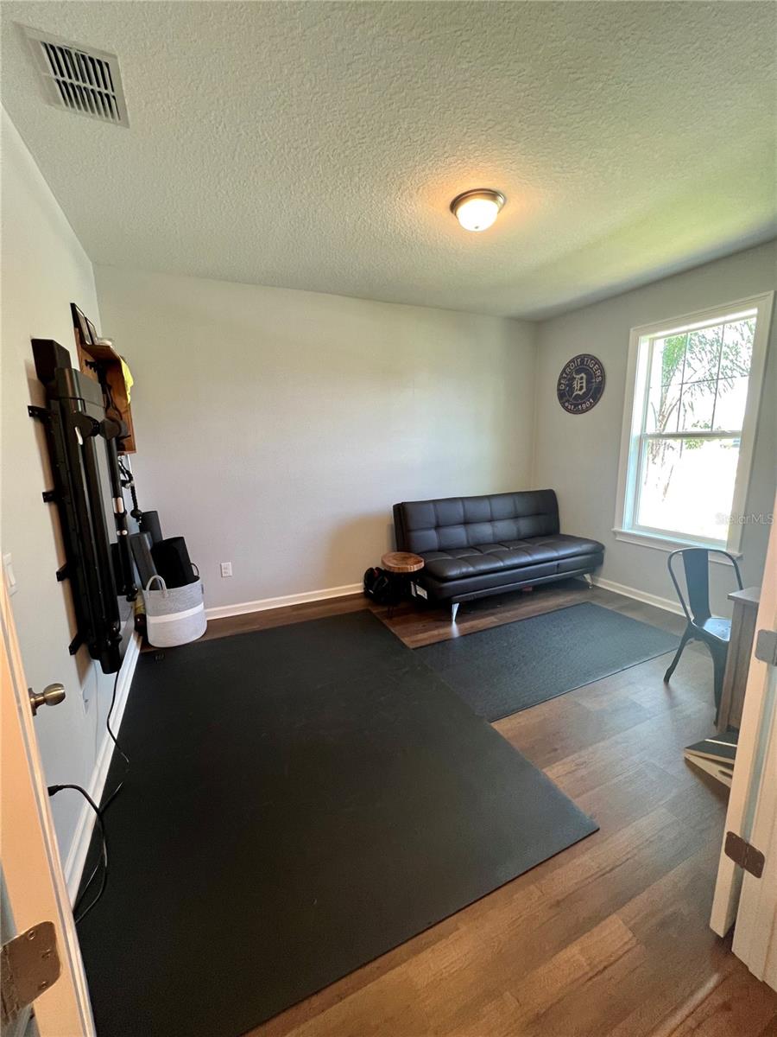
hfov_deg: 89.9
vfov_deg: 106.2
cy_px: 518
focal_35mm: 13
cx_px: 388
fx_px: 389
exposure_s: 1/60
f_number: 1.8
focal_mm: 1.57
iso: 160
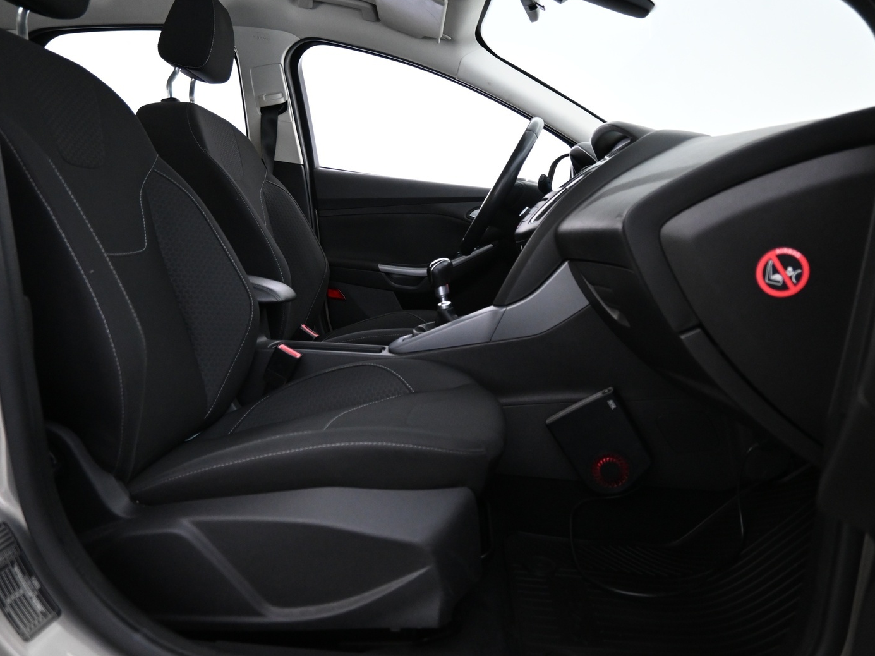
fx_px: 682
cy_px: 315
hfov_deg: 65.3
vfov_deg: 51.3
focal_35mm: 27
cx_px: 444
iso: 2200
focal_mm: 16
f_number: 3.5
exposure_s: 1/25
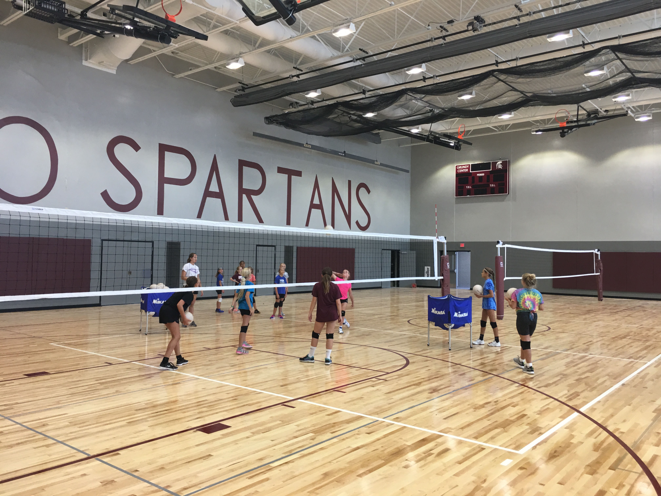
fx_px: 554
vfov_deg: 48.2
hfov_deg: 61.7
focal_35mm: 29
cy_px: 248
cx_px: 330
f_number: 2.2
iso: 25
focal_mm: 4.15
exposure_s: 1/30
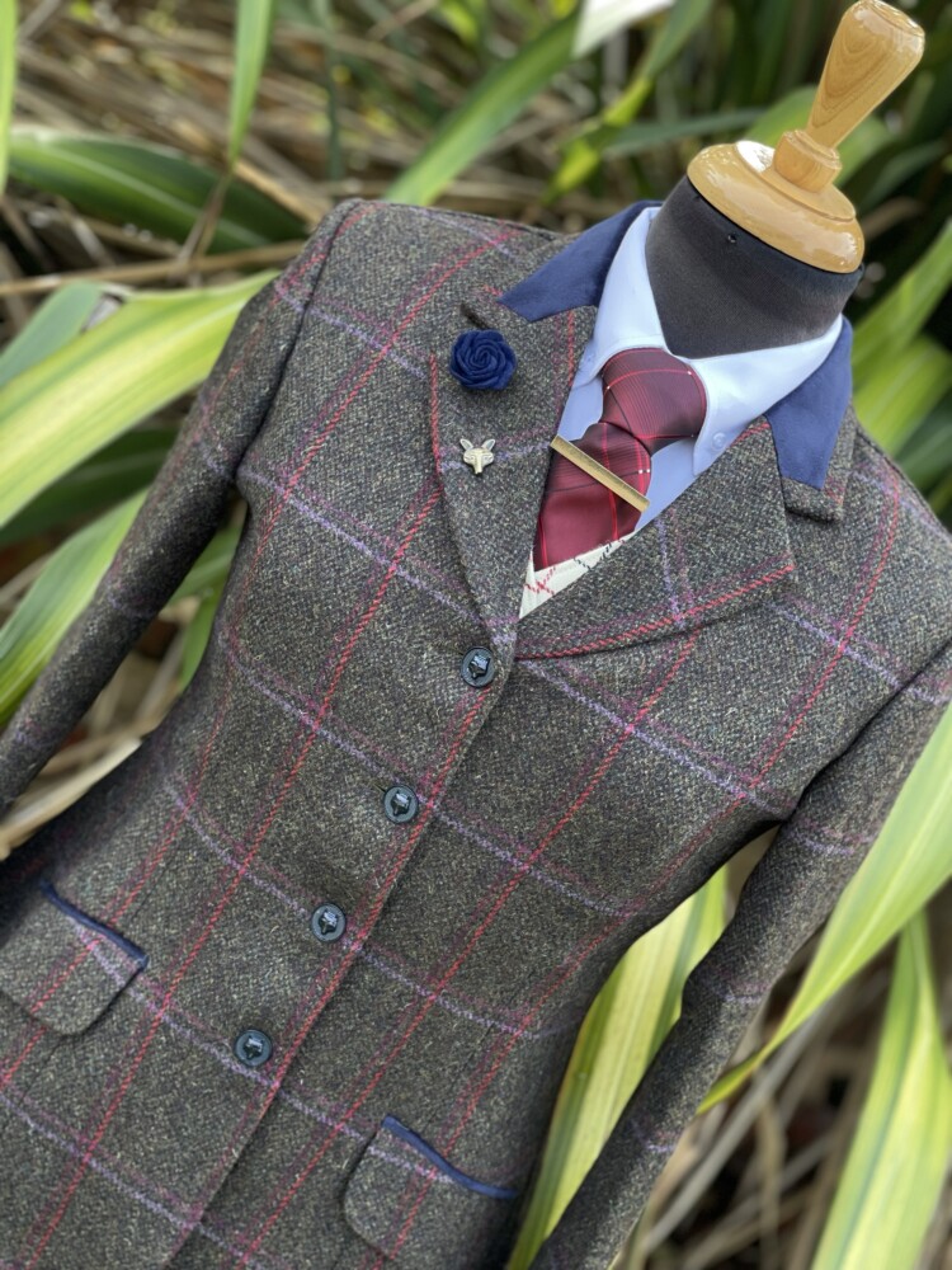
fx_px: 2347
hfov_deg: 22.9
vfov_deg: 30.3
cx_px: 476
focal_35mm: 64
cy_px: 635
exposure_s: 1/121
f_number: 2.2
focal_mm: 7.5
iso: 64
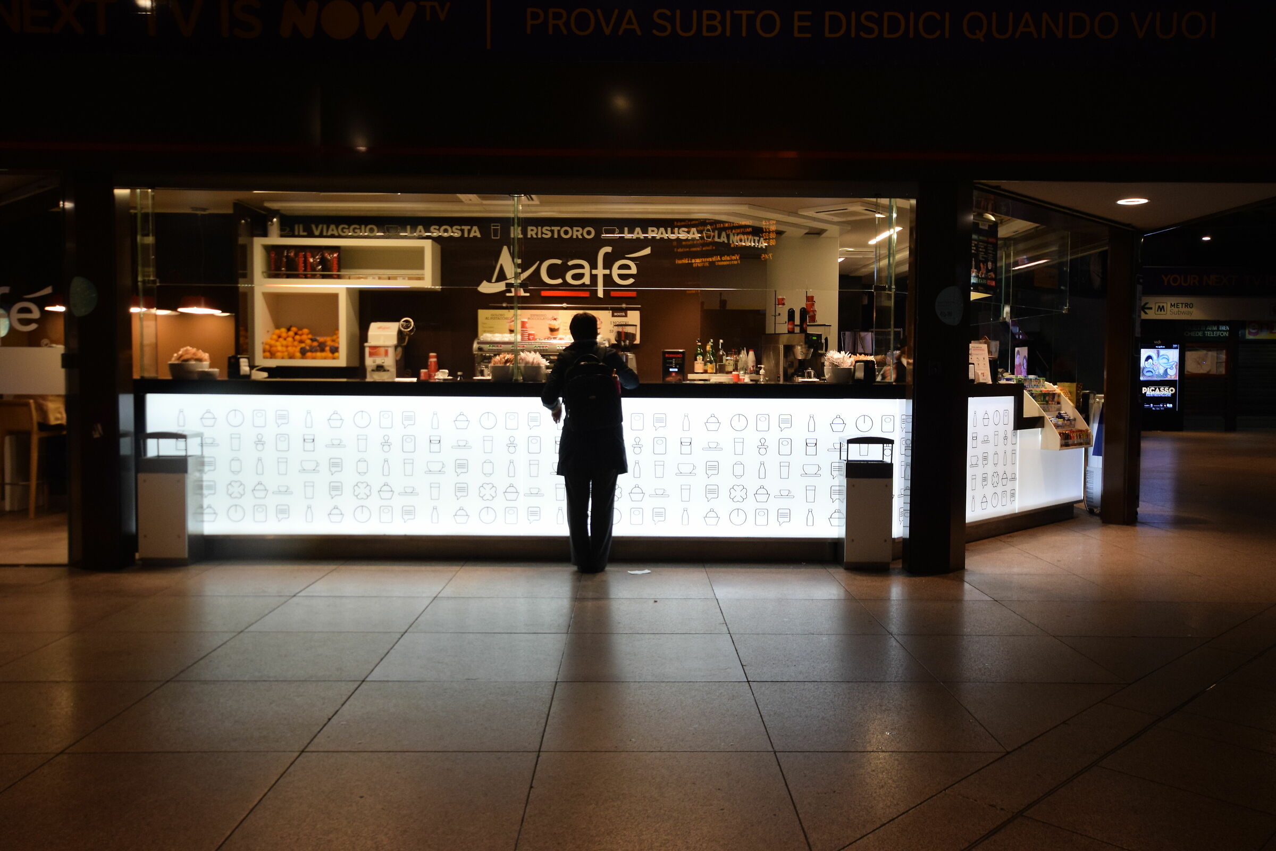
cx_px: 638
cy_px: 426
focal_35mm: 30
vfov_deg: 43.6
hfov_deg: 61.9
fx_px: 1063
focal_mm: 20
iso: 1000
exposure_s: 1/30
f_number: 5.6
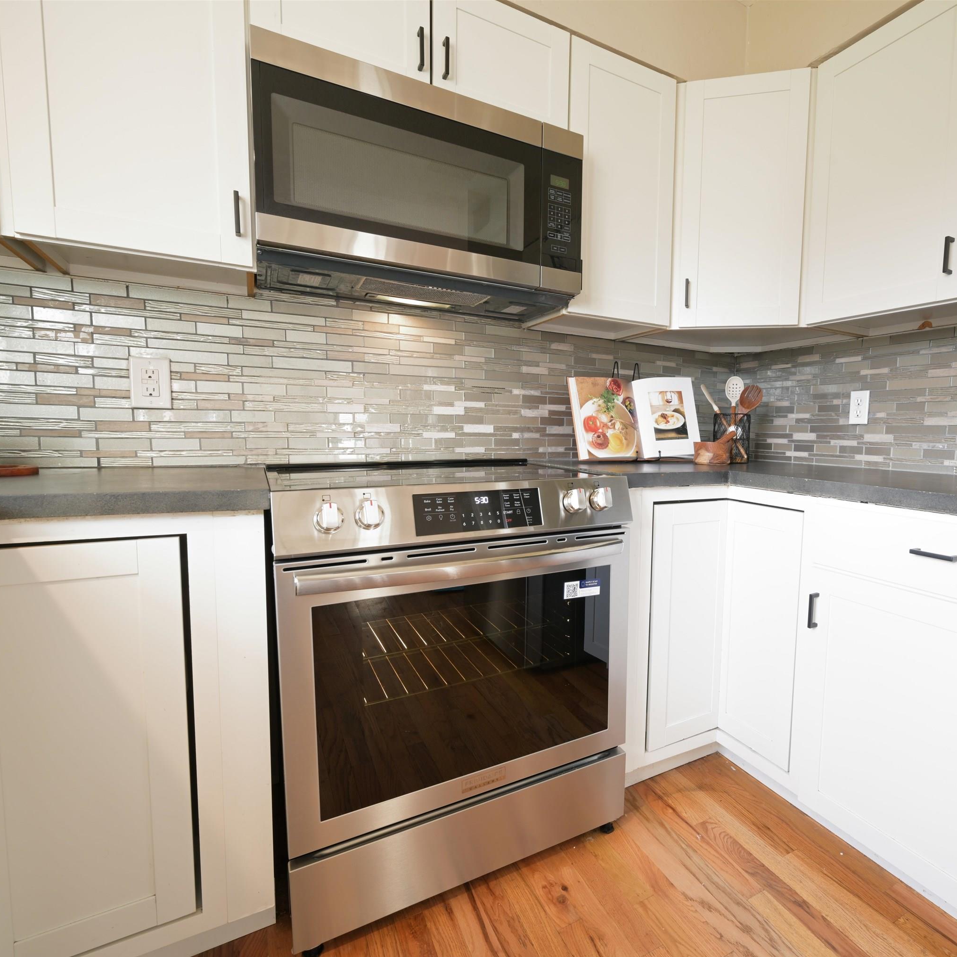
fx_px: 563
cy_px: 482
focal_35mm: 18
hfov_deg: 79.2
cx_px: 600
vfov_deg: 80.7
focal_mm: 14
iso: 400
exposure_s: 1/2.5
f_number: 9
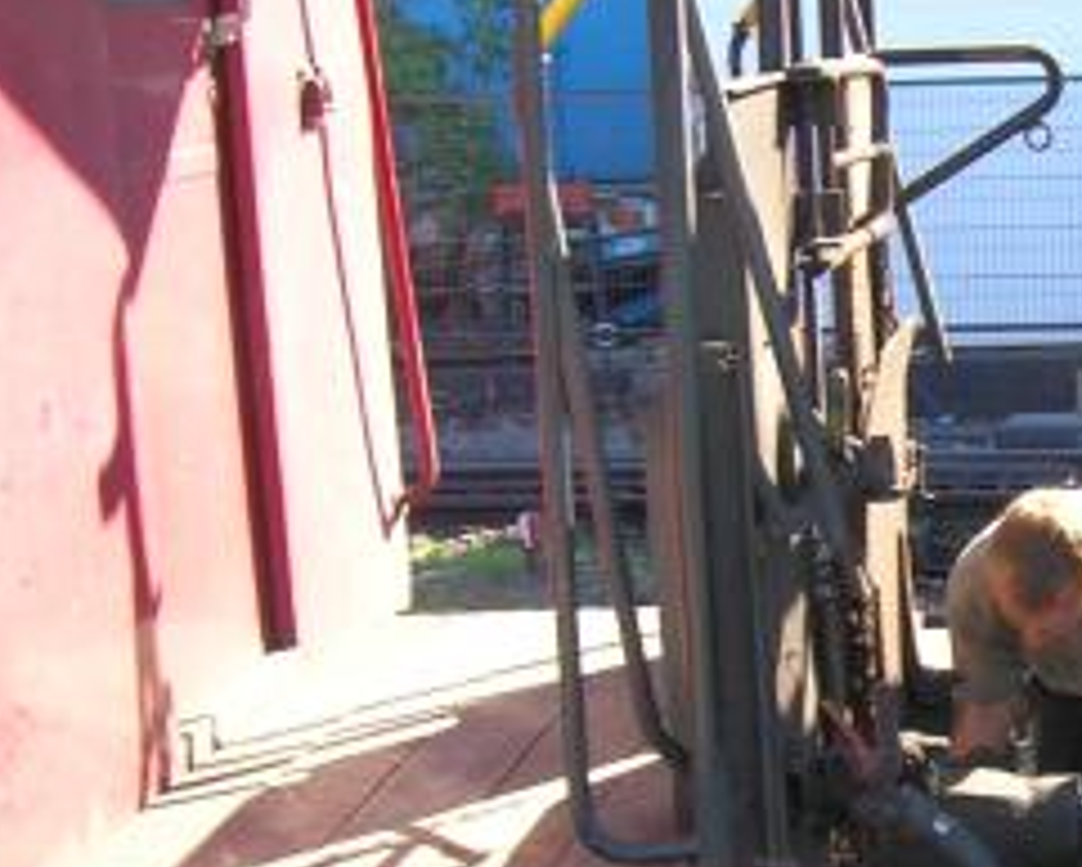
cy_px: 624
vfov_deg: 17.4
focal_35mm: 88
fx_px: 2819
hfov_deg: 20.5
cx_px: 1257
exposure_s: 1/33.6
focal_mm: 5.7
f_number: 4.9
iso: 50
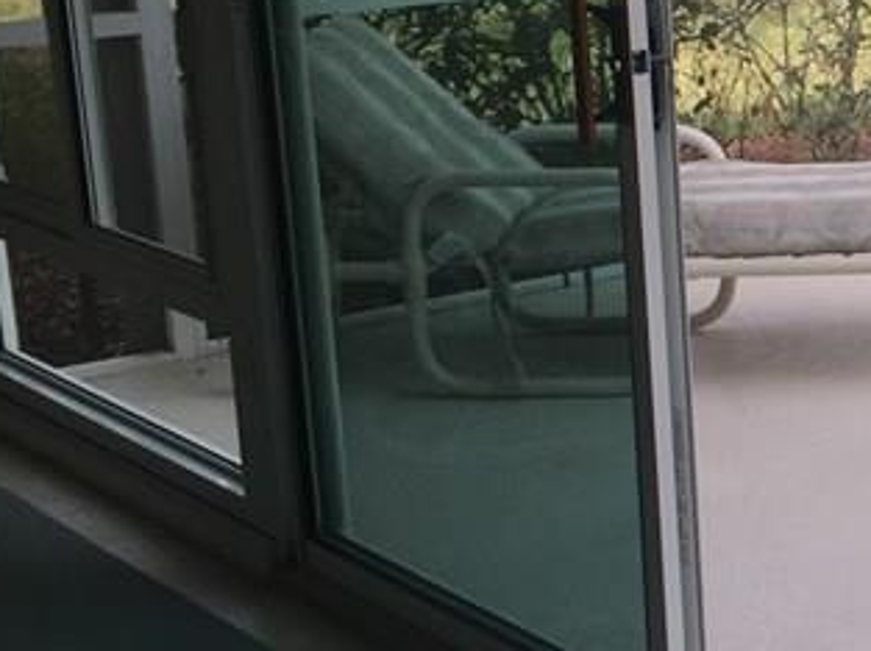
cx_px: 1210
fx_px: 2388
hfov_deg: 18.8
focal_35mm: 95
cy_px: 295
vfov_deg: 15.5
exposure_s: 1/339
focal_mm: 4.15
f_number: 2.2
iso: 25
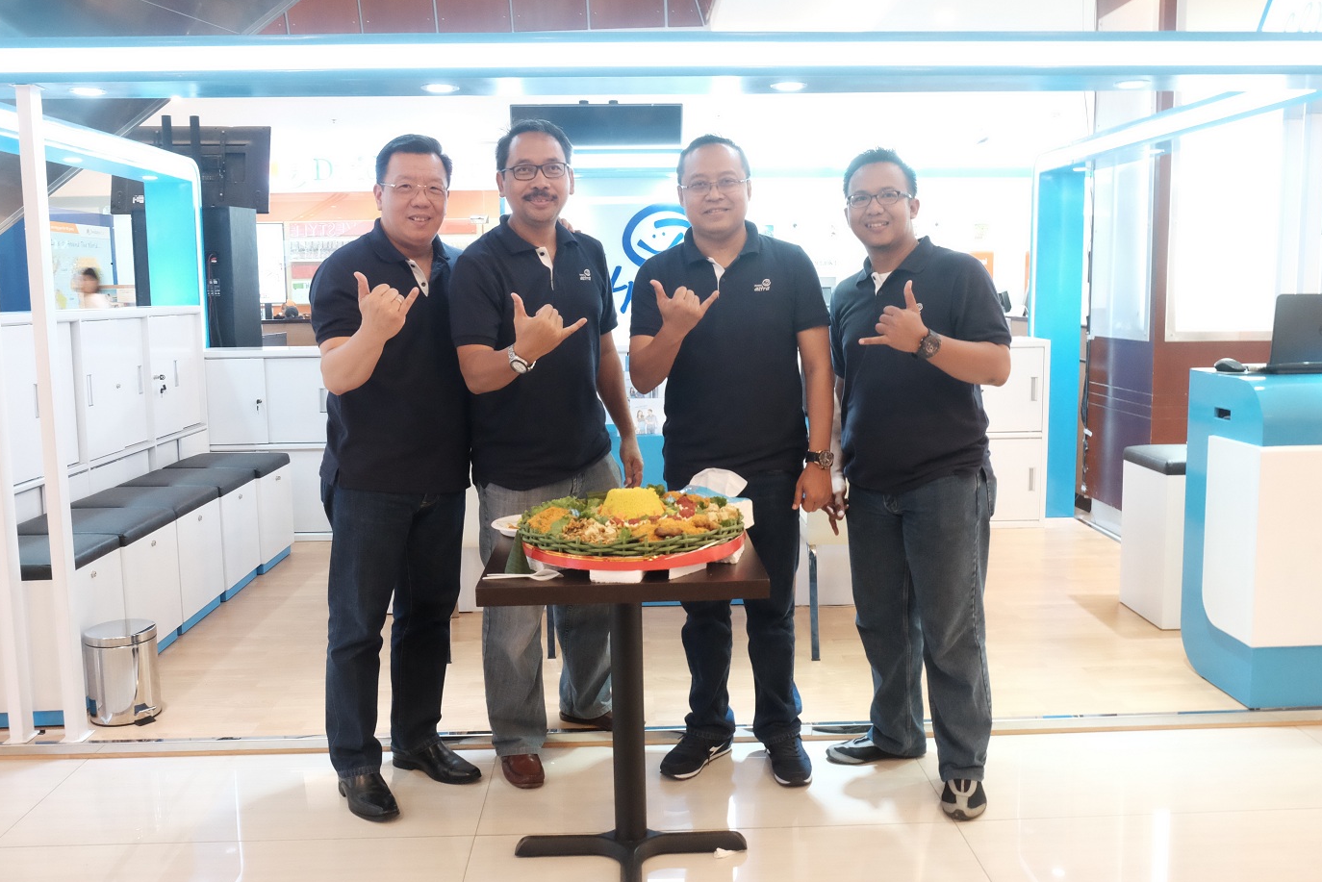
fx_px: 1139
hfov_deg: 60.3
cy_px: 427
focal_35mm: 31
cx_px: 664
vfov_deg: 42.3
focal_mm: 19
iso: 3200
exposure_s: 1/8
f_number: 8
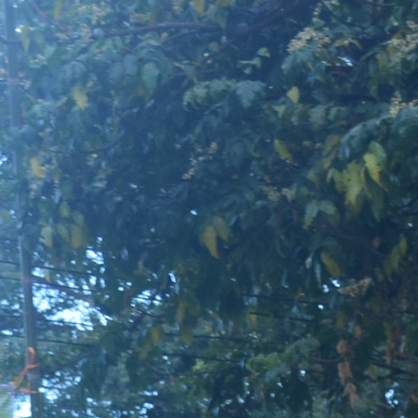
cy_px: 896
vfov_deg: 6.8
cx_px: -446
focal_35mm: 246
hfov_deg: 6.9
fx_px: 3361
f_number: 4.5
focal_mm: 30
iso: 250
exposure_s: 1/200
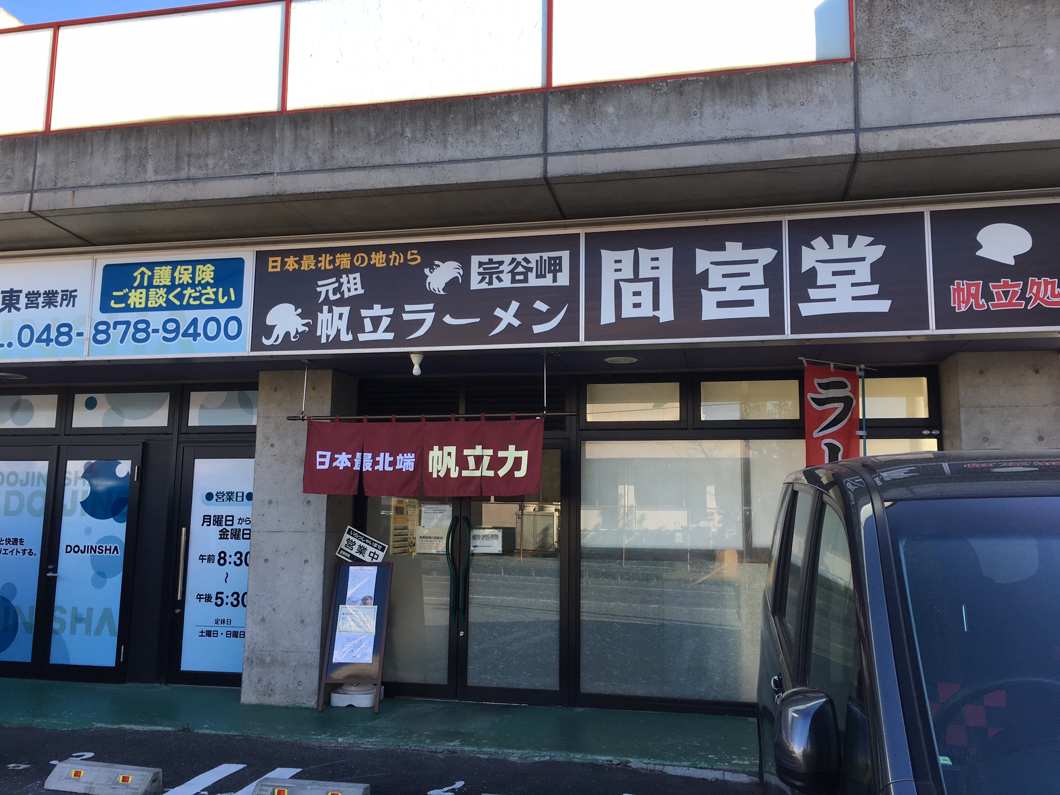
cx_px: 530
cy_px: 398
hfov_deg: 61.7
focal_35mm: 29
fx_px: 888
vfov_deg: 48.2
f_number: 2.2
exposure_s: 1/323
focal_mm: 4.15
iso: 25
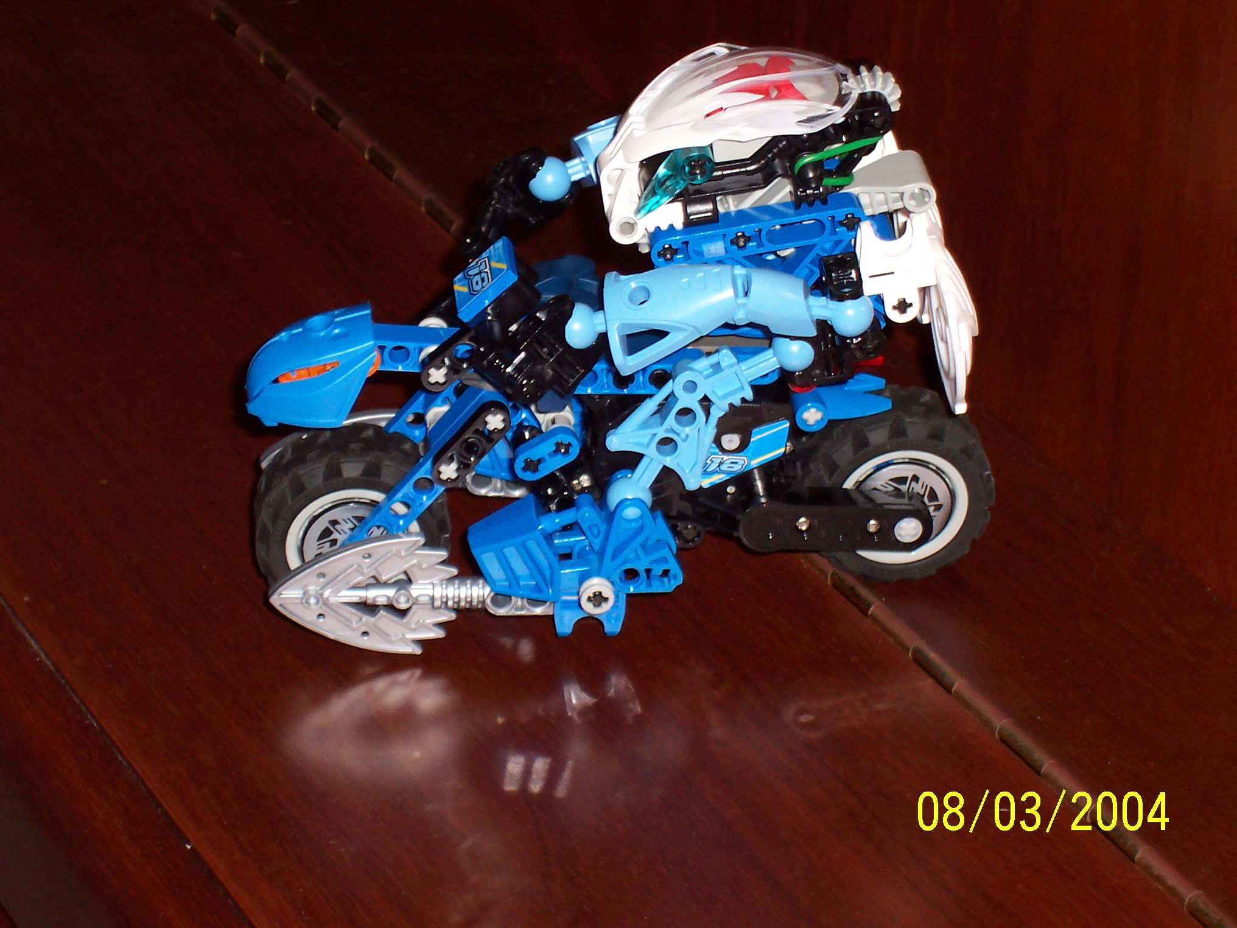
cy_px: 464
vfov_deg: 13.3
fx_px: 3967
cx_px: 618
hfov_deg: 17.7
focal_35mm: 111
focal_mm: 16.8
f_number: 4.8
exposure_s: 1/90
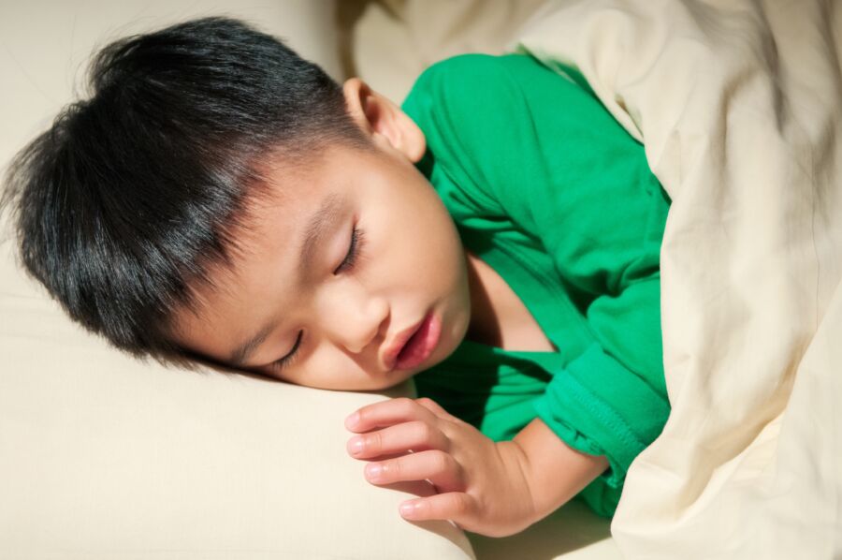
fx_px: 1927
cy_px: 280
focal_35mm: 82
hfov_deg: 24.6
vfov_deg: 16.5
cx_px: 421
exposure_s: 1/80
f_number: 2.8
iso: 1000
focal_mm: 55
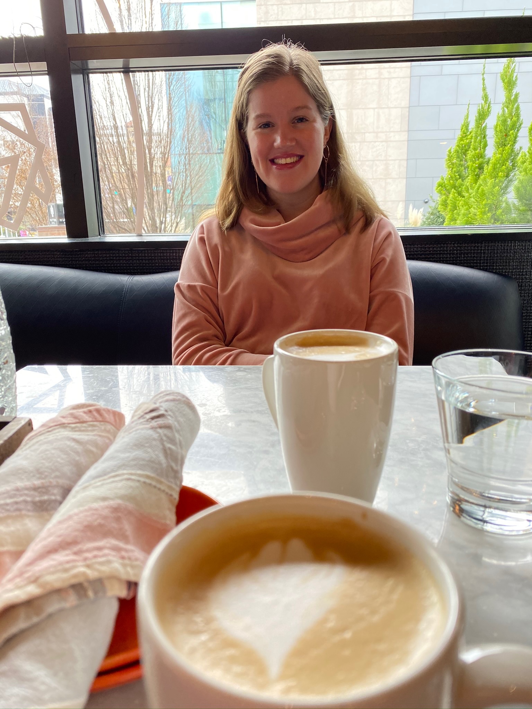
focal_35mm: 26
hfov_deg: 53.1
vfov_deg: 67.3
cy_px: 354
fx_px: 533
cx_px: 266
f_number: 1.8
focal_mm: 4.25
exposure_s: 1/120
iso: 125
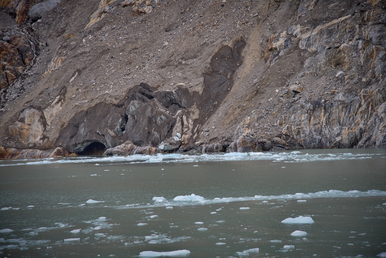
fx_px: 1287
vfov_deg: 11.4
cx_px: 193
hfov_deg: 17.1
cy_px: 129
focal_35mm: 120
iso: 110
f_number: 4
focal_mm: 120
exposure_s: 1/250
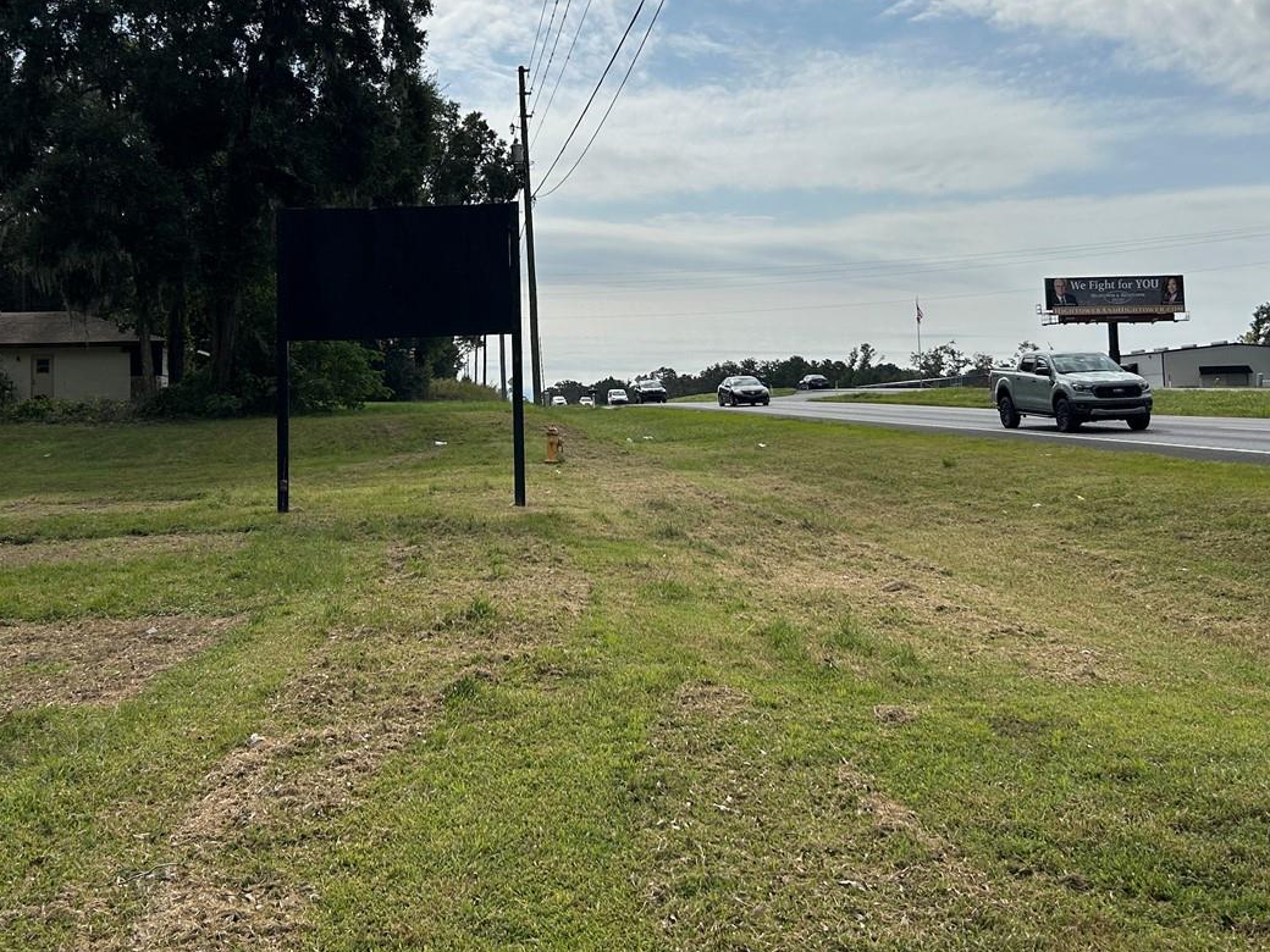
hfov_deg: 46.8
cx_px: 607
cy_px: 292
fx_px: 1468
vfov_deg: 35.5
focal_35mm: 40
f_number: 1.5
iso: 50
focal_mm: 5.7
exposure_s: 1/14286
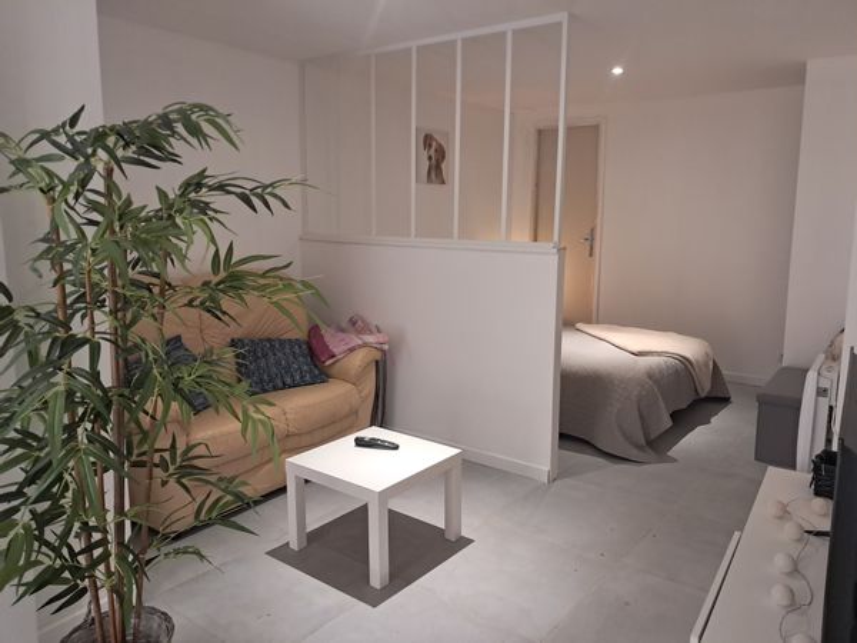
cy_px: 322
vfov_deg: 51.4
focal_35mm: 27
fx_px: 668
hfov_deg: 65.3
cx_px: 428
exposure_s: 1/60
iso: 500
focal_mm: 4
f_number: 1.8
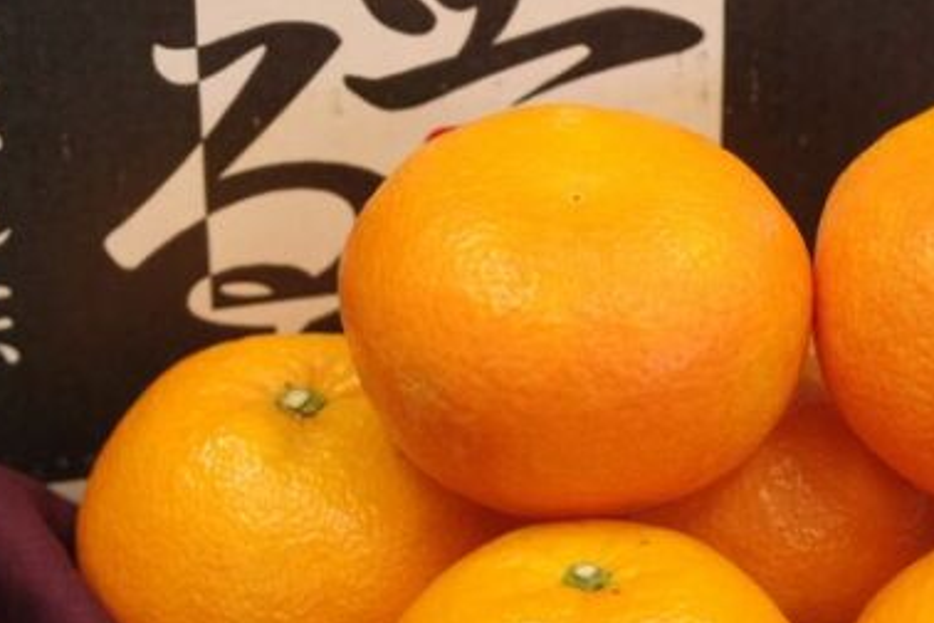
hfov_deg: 16.1
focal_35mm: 127
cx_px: 561
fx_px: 3295
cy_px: 344
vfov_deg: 10.8
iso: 800
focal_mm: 50
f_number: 4
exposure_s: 1/100
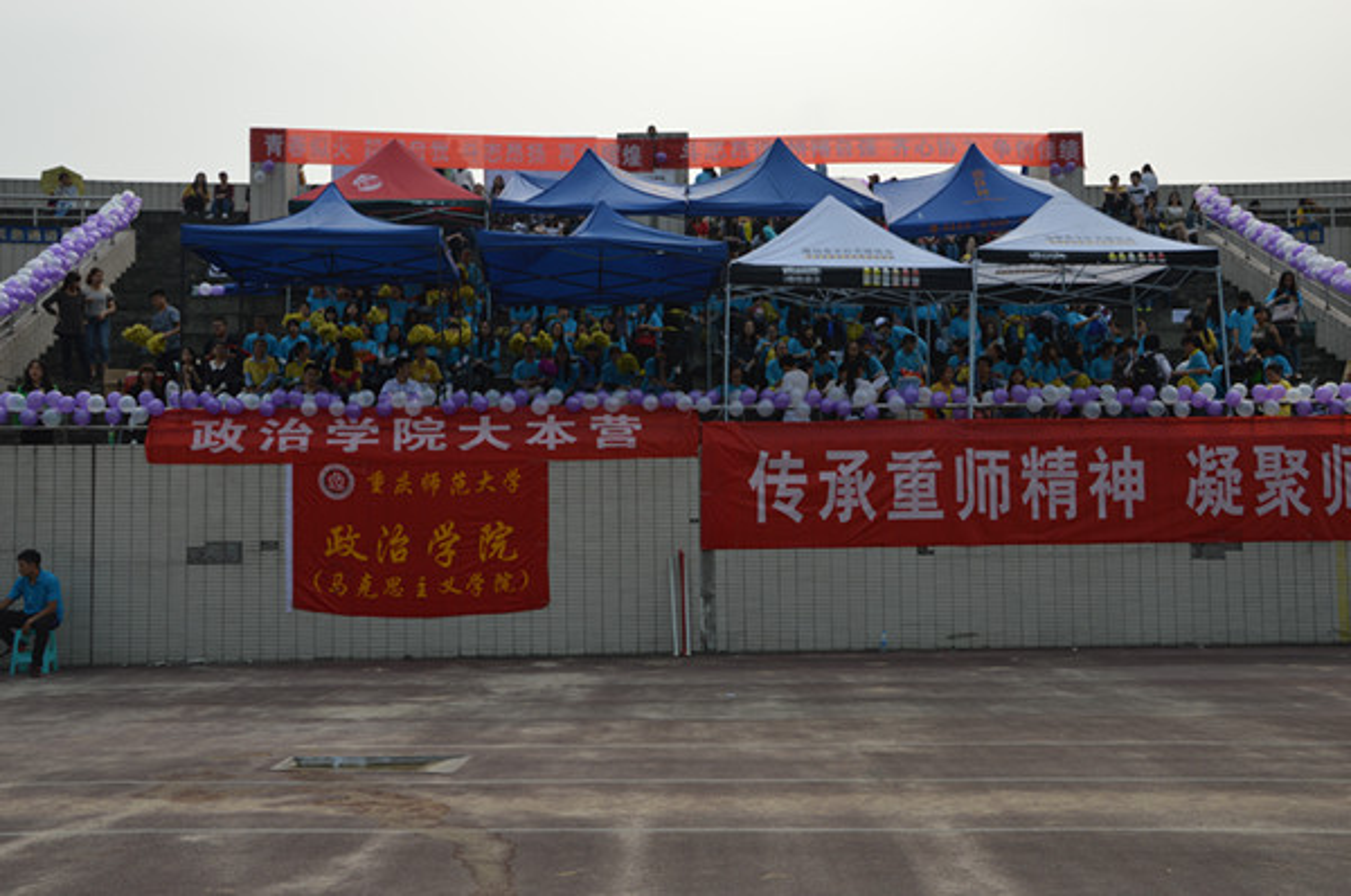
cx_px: 676
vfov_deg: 36.8
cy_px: 448
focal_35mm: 36
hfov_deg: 53.2
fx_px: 1349
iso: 100
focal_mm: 24
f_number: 8
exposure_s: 1/250
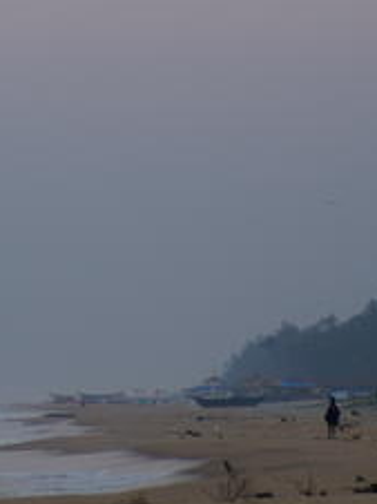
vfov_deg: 4.6
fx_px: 6247
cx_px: -112
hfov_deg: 3.4
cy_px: 94
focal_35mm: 429
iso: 125
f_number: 4.5
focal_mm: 105
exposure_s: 1/60
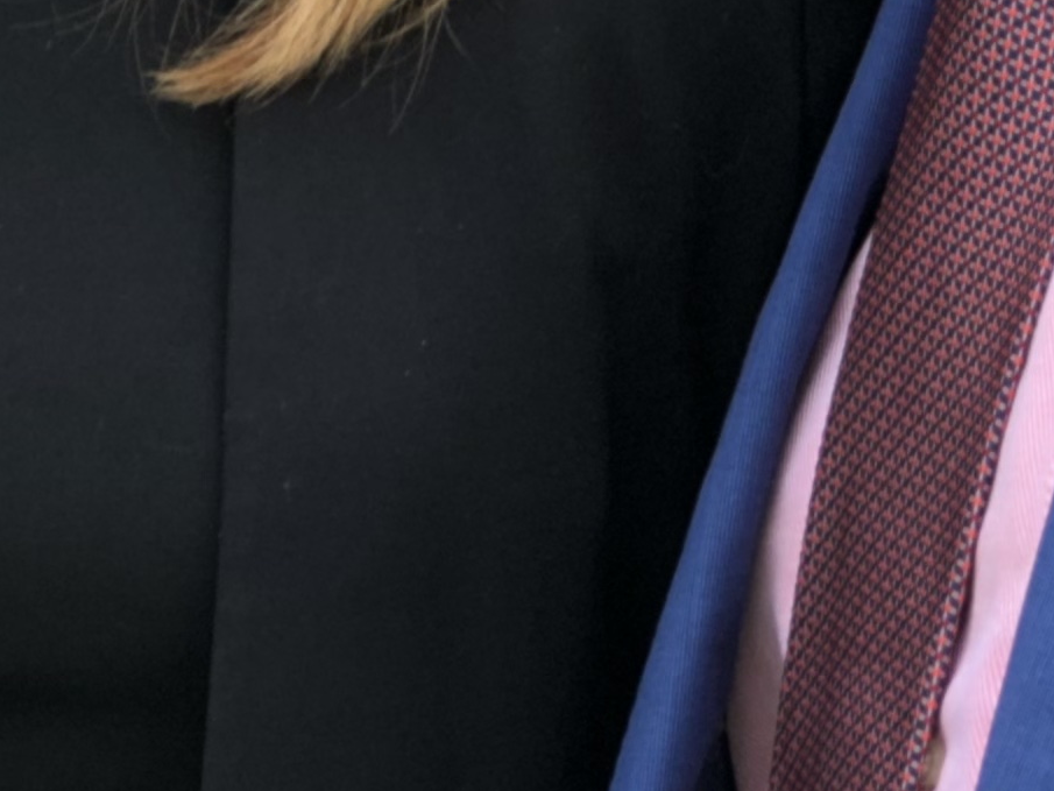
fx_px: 7735
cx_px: -192
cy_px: -545
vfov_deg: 5.8
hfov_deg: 7.7
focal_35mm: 254
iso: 20
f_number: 2.8
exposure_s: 1/120
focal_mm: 6.6
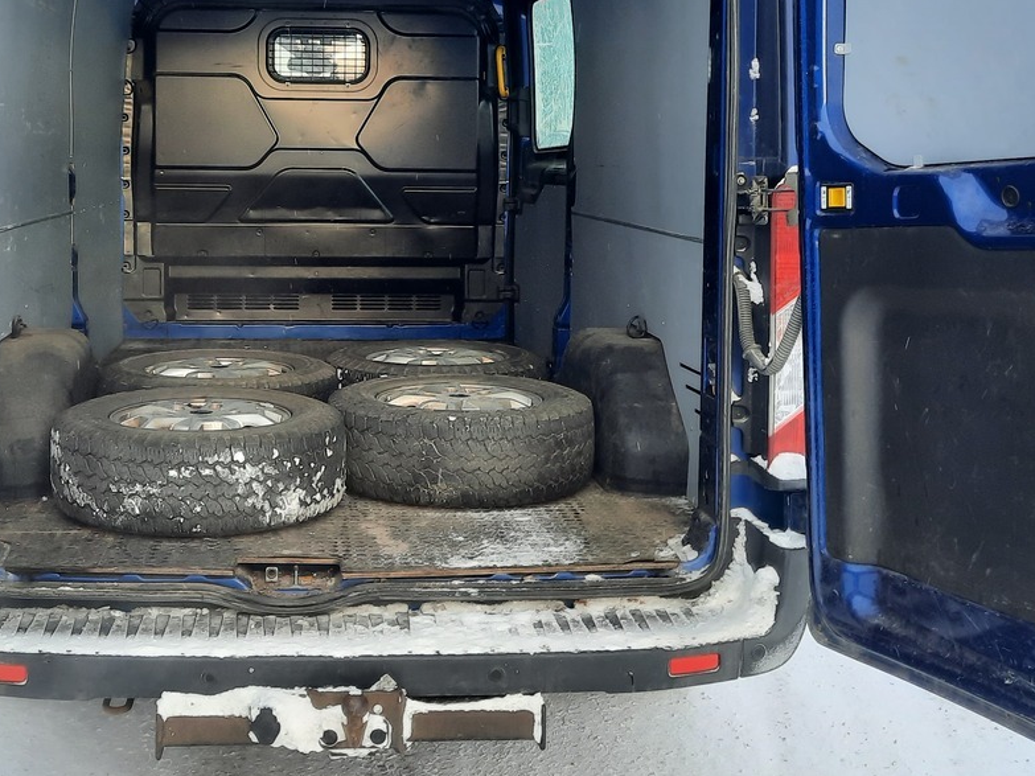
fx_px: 1375
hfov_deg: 40.8
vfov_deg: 31.1
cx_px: 350
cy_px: 214
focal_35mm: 46
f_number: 2
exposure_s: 1/104
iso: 32
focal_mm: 4.6
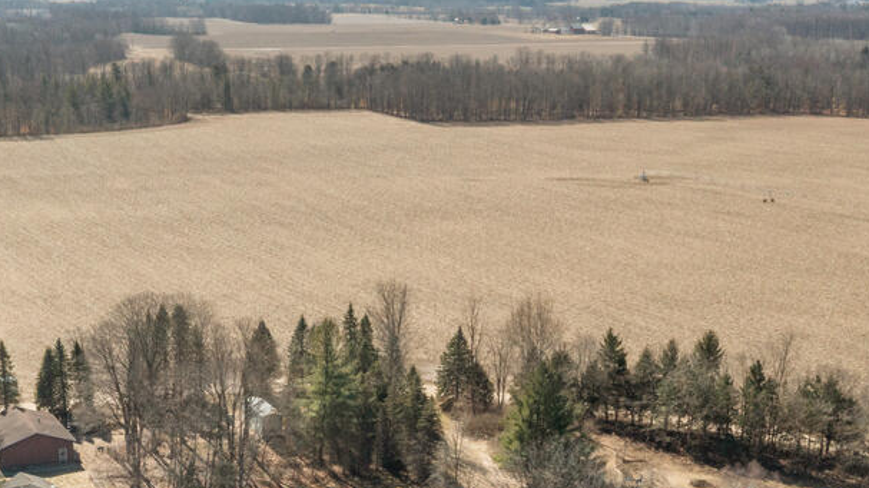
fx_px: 1336
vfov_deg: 20.2
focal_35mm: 58
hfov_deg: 35.2
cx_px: 212
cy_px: 452
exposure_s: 1/400
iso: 200
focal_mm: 10.26
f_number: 11
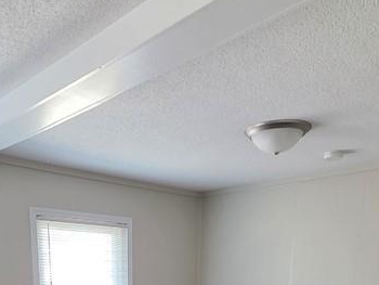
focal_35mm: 38
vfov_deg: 29.3
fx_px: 416
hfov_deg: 48.7
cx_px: 158
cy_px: 385
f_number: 1.9
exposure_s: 1/60
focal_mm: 2.2
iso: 500
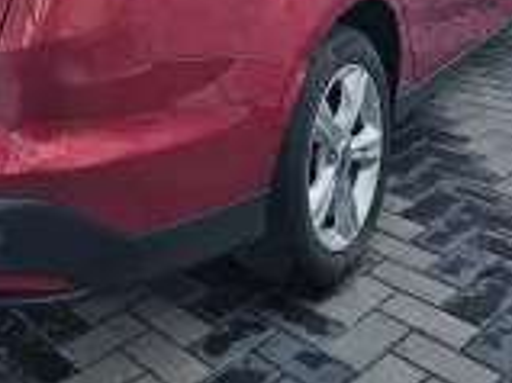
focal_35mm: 52
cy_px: 23
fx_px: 769
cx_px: 138
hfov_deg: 36.1
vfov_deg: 26.8
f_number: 1.7
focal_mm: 6.3
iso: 32
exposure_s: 1/180
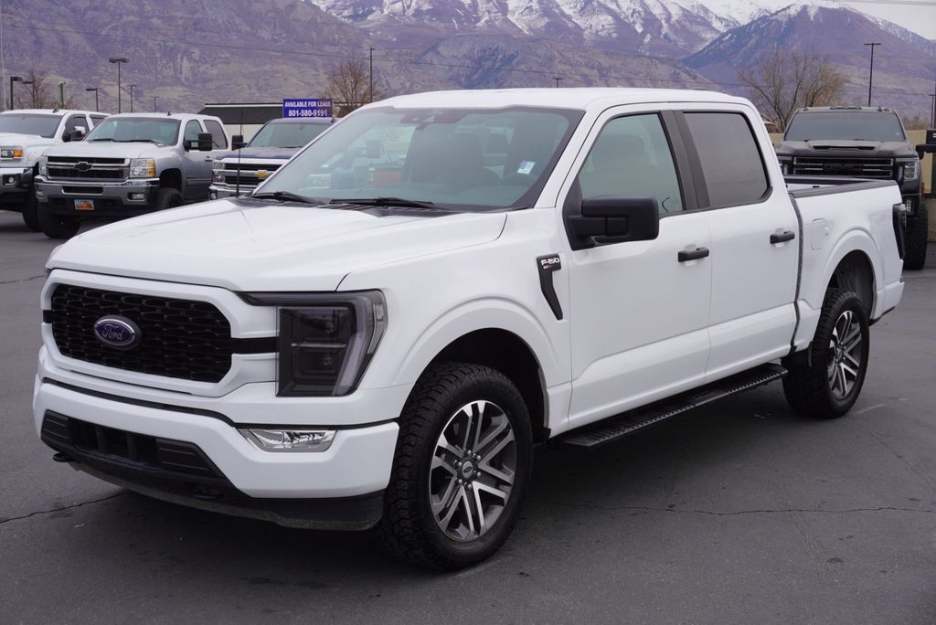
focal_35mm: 48
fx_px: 1249
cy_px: 312
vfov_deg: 28.1
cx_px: 468
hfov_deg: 41.1
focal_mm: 32
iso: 100
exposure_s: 1/100
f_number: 9
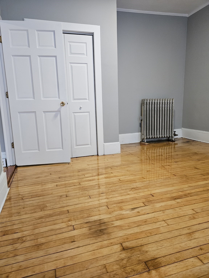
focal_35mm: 23
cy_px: 139
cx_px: 104
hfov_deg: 58.9
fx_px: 185
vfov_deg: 73.9
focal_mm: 5.4
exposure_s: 1/120
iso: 400
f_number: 1.8
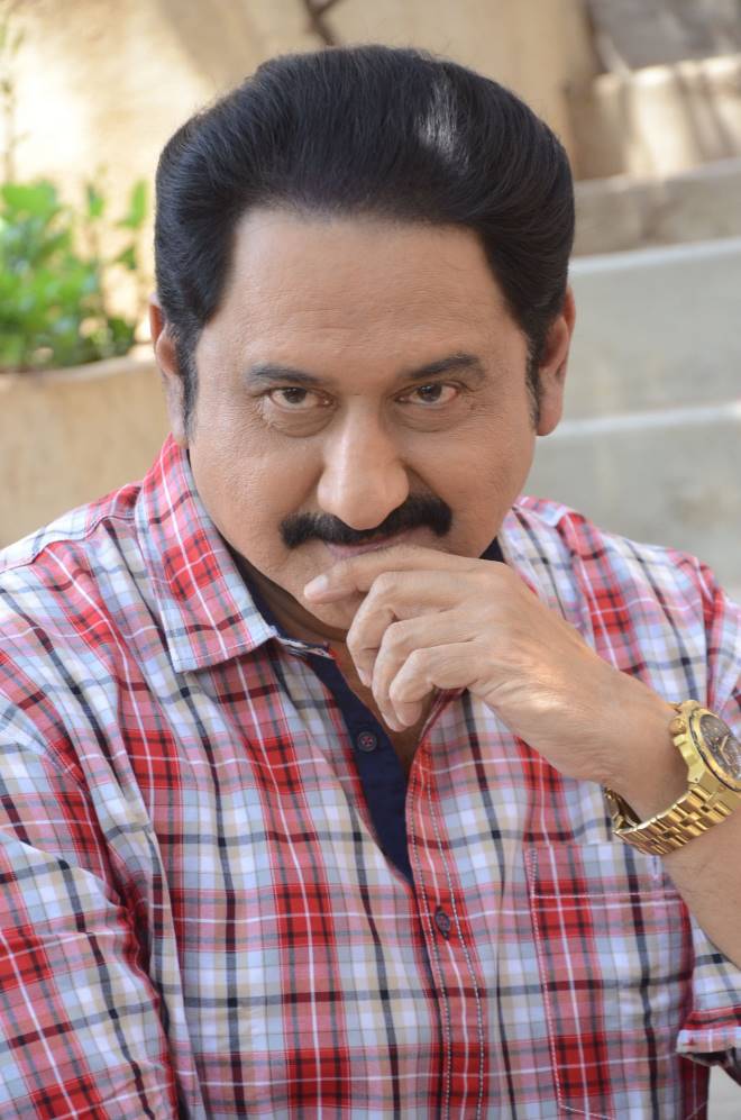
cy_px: 560
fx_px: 4561
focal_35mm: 147
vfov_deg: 14.0
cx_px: 370
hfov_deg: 9.3
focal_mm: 98
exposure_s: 1/100
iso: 1000
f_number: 5.6
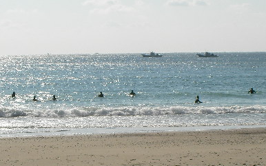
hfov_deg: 15.0
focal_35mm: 139
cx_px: 160
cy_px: 98
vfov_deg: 9.4
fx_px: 1007
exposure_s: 1/840
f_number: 5.9
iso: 50
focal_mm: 13.1
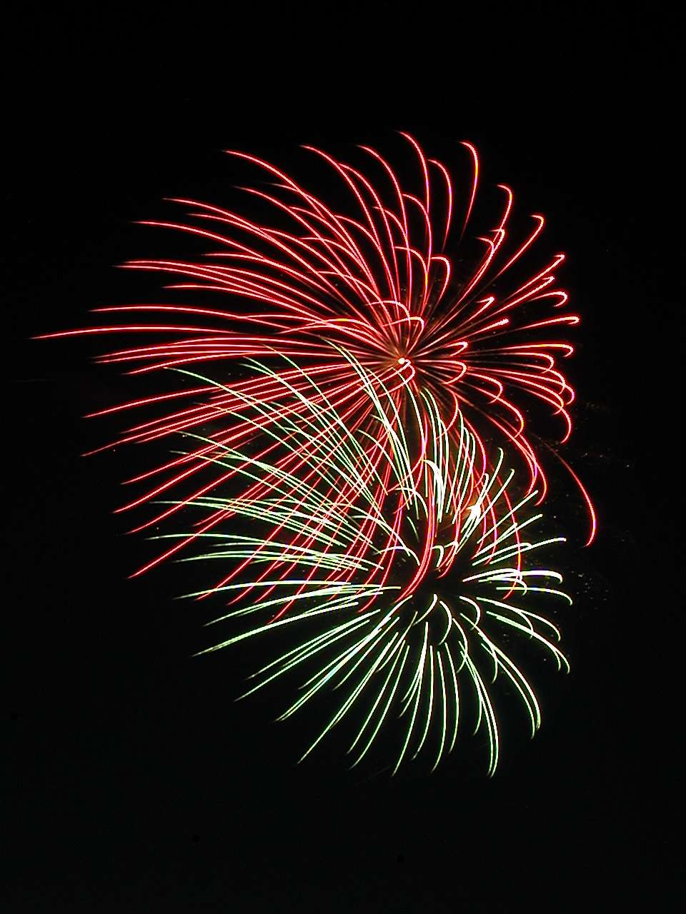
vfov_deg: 52.6
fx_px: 925
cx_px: 343
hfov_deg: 40.7
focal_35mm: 35
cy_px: 457
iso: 100
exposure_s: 8
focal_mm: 8.9
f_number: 7.1
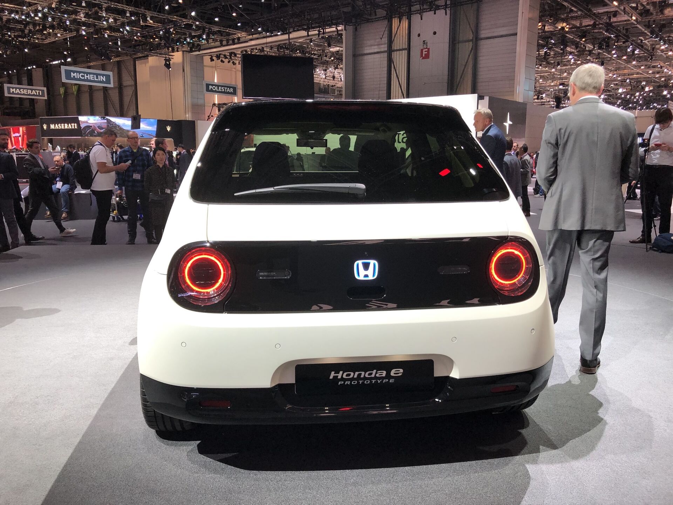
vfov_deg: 49.7
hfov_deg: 63.4
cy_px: 252
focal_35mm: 28
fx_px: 544
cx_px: 336
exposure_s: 1/43
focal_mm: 3.99
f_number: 1.8
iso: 32
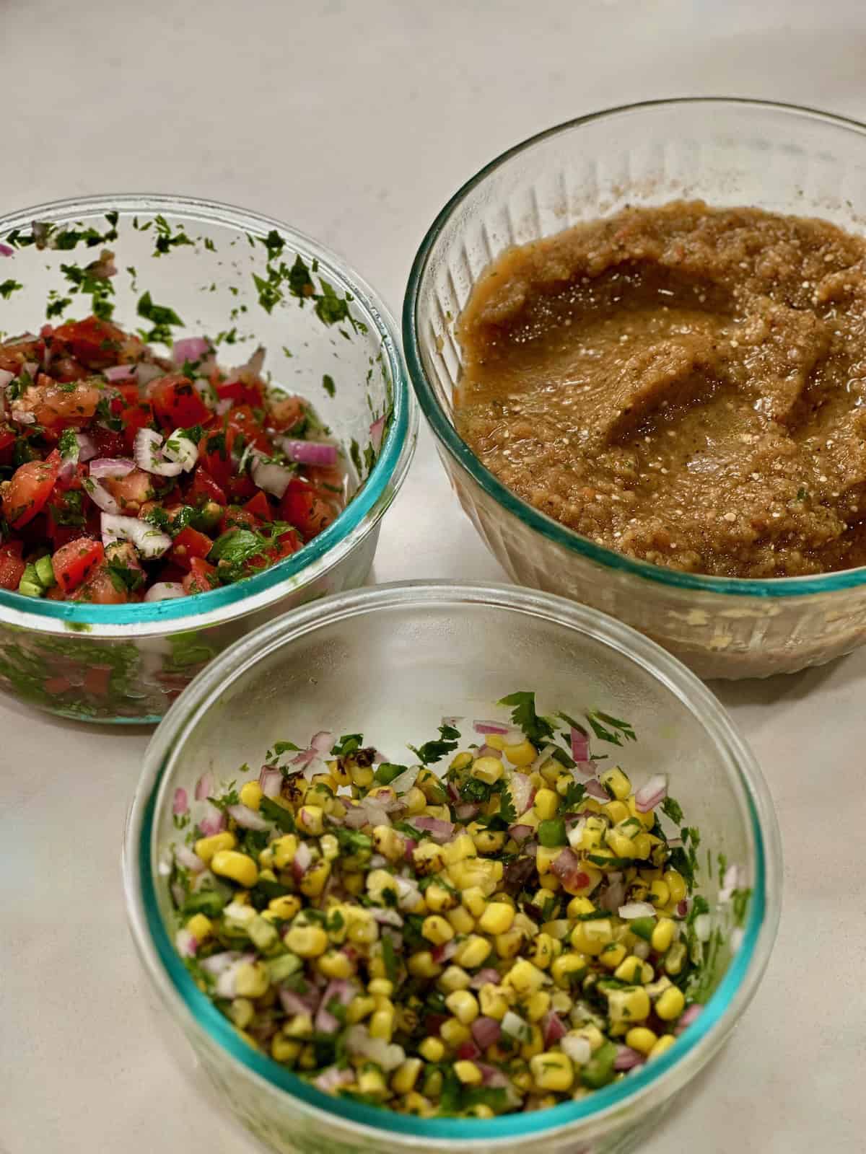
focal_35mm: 77
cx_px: 433
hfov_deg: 19.1
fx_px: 2568
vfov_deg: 25.3
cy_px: 577
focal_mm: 9
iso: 160
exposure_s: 1/60
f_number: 2.8
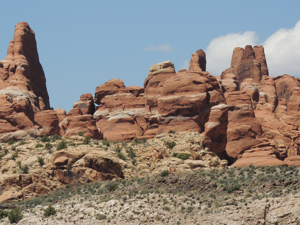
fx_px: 2781
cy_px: 122
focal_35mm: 321
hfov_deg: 6.2
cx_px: 139
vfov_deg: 4.6
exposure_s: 1/800
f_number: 4.7
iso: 100
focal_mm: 49
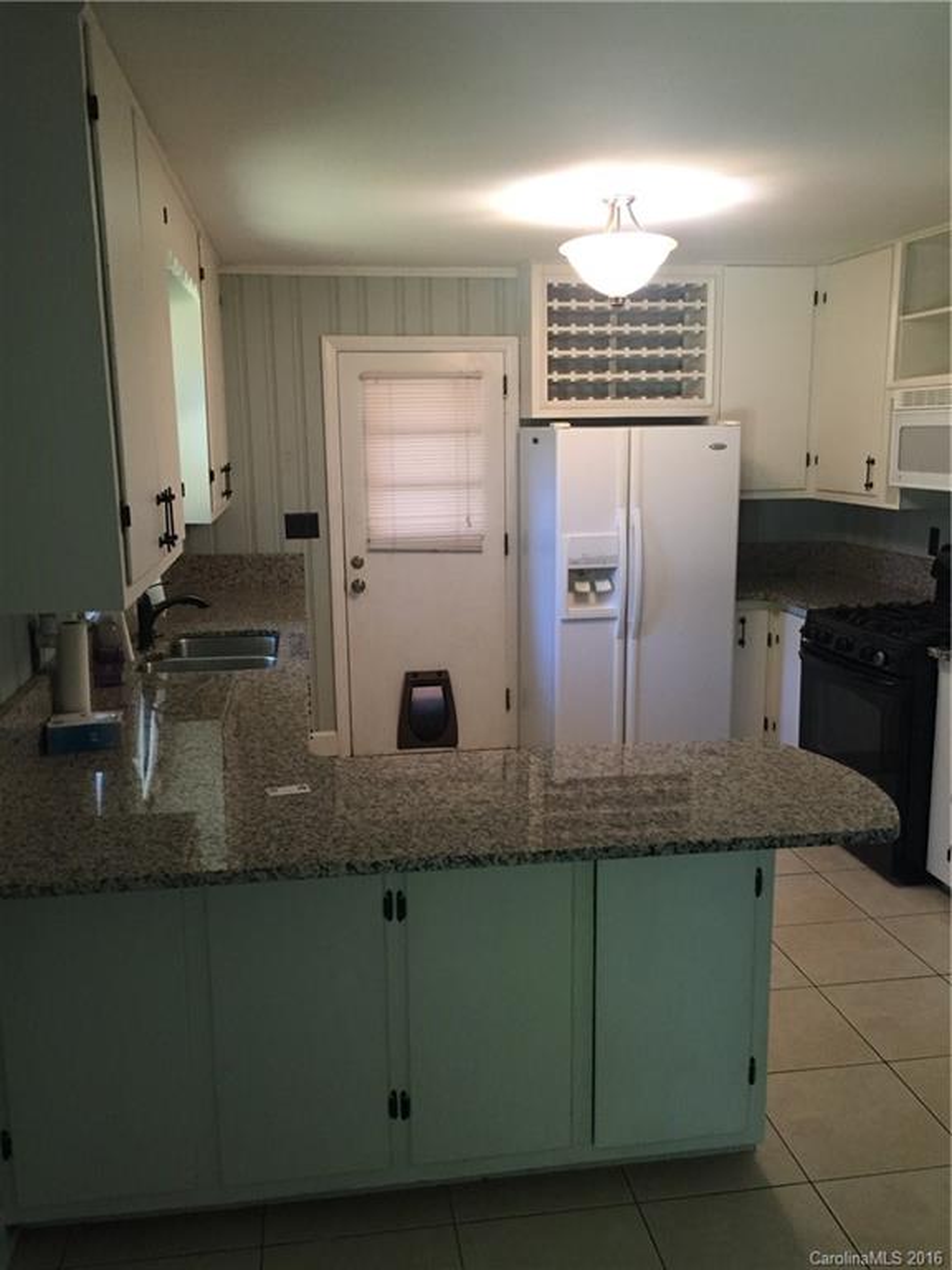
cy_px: 635
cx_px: 476
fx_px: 1063
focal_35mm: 29
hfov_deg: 48.2
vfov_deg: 61.7
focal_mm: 4.15
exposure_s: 1/30
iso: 200
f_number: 2.2
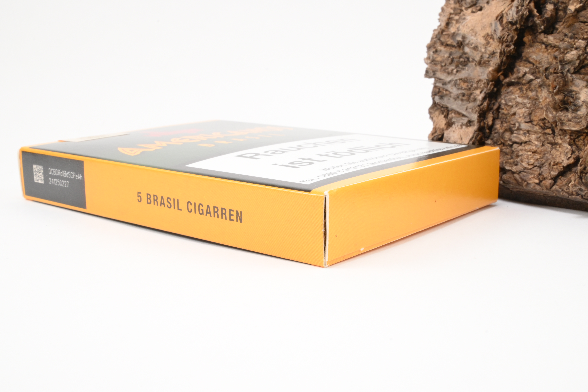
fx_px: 710
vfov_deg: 30.8
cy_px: 196
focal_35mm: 44
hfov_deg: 45.0
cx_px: 294
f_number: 22
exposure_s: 1/15
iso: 640
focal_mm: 29
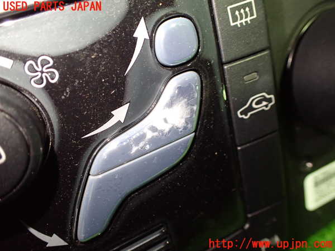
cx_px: 168
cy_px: 126
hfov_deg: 60.0
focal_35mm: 30
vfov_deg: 46.8
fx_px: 290
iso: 800
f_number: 2.3
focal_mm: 5.4
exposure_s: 1/125
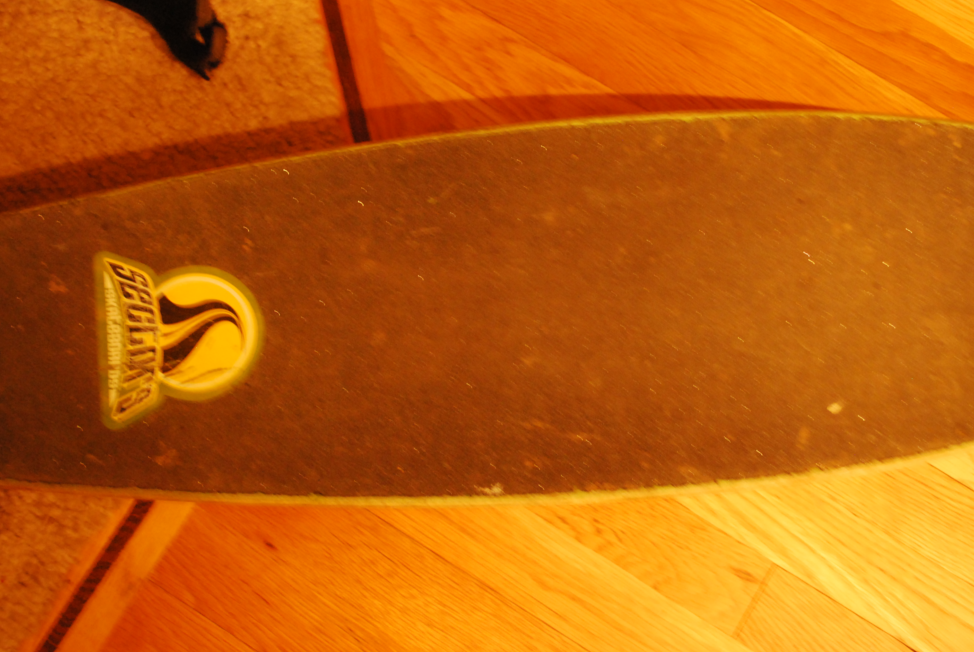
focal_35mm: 45
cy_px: 324
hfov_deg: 44.0
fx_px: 1206
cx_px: 476
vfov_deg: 30.3
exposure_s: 1/5
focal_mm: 29
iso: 1600
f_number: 5
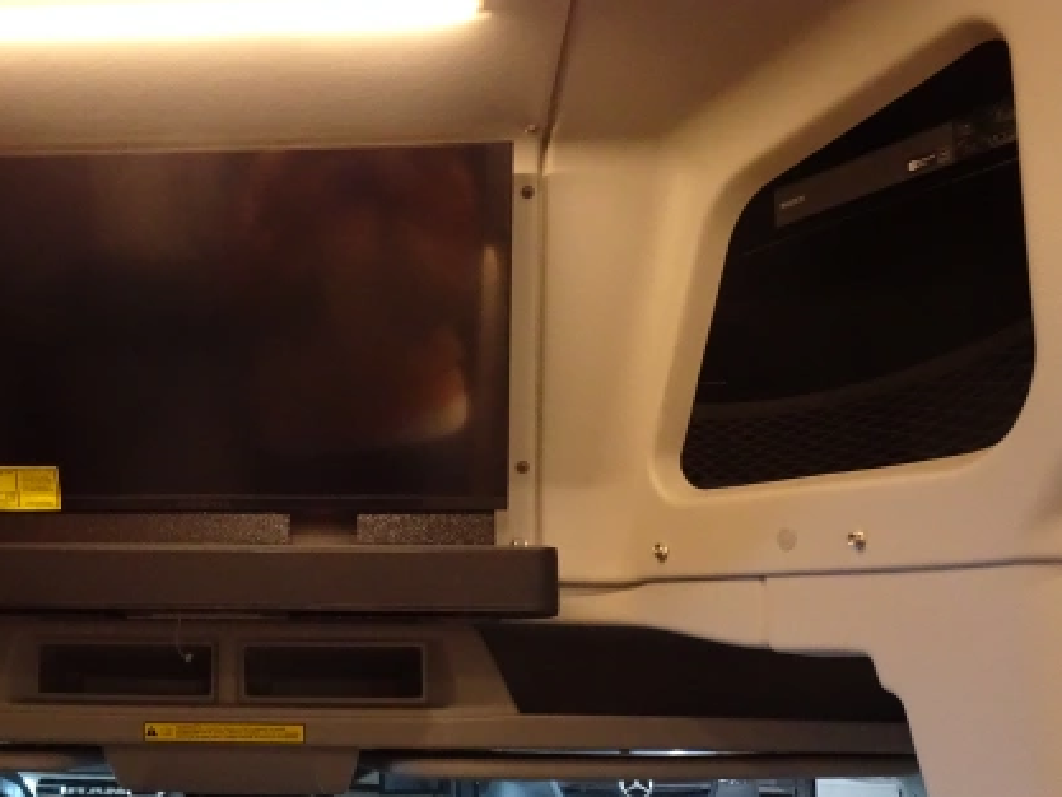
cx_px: 199
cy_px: 458
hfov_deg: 39.5
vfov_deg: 31.5
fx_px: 1412
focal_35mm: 46
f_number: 3.5
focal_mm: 4.1
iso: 500
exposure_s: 1/30
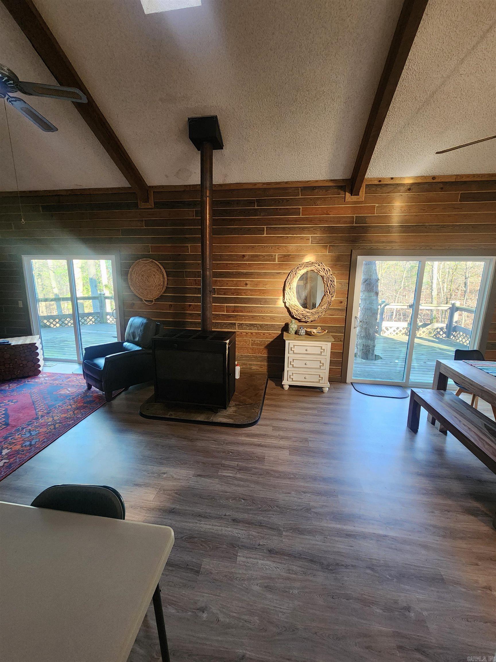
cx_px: 248
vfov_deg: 106.2
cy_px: 331
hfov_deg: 89.9
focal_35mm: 13
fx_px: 248
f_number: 2.2
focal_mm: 2.2
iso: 400
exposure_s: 1/40
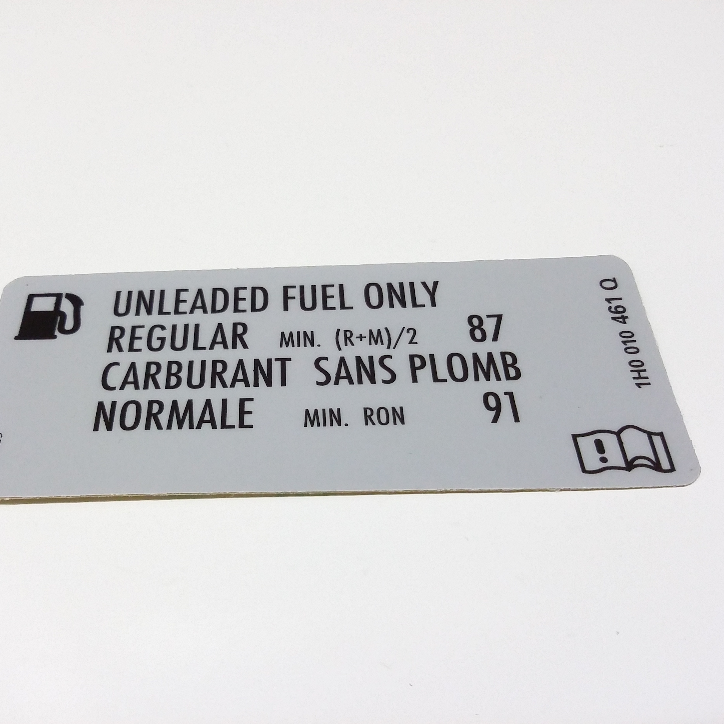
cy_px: 364
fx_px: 899
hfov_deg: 43.6
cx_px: 285
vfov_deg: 43.9
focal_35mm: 38
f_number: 2.4
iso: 160
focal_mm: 3.4
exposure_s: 1/20
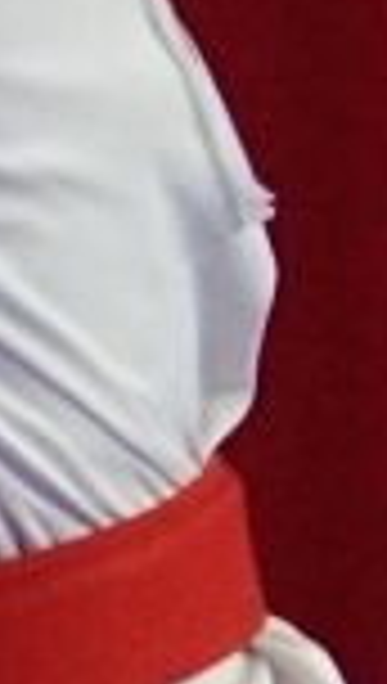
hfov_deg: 0.5
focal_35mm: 2507
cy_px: 76
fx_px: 45537
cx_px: -2156
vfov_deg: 0.9
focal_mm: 135
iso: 3200
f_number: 2.8
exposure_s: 1/2000
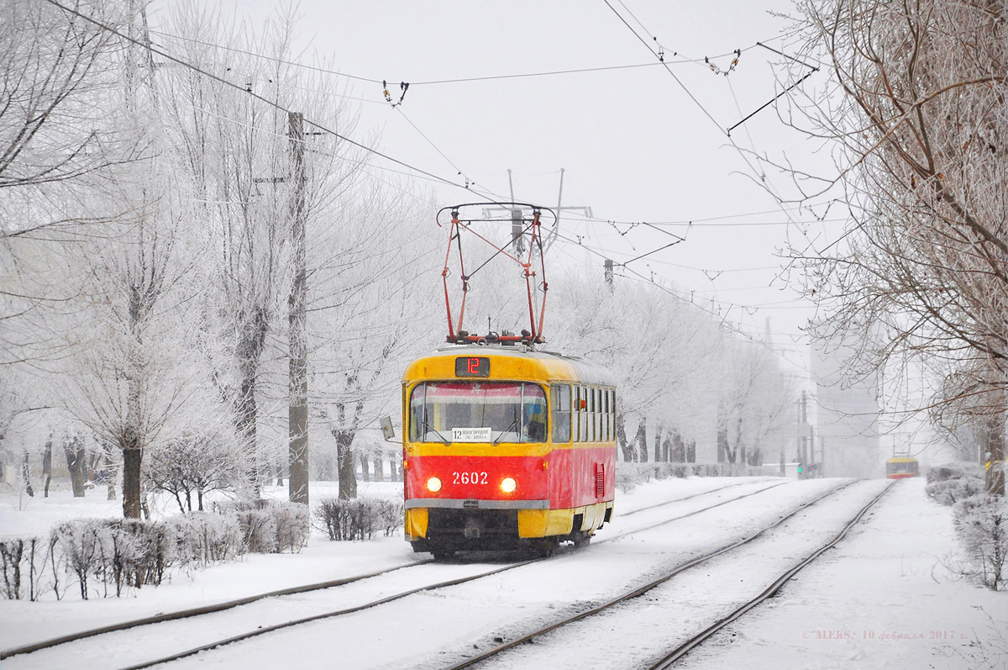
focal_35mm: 128
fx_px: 3566
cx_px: 504
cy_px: 335
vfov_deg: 10.7
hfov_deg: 16.1
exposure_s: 1/400
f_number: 7.1
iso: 200
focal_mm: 85
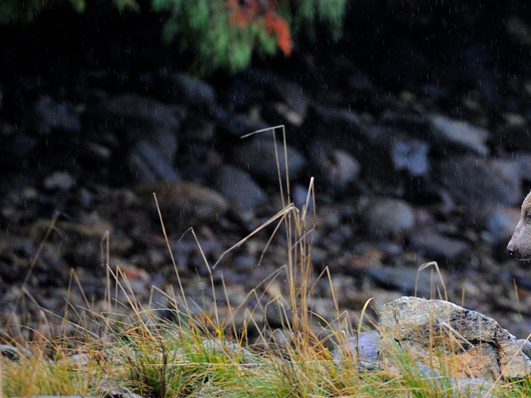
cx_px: 626
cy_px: 94
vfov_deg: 1.5
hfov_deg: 2.0
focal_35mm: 975
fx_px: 14954
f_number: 5.6
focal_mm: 400
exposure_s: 1/350
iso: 1600
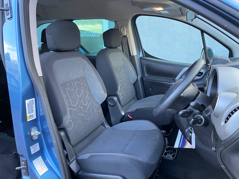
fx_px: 180
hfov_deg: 67.3
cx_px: 120
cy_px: 90
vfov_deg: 53.1
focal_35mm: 26
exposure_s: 1/86
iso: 125
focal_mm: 4.25
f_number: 1.8
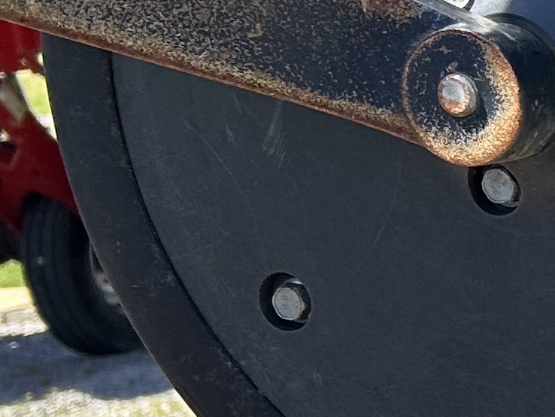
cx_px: 1436
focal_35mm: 142
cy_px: 336
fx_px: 2277
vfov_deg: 10.4
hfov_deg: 11.1
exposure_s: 1/1531
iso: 50
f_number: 1.5
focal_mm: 5.7
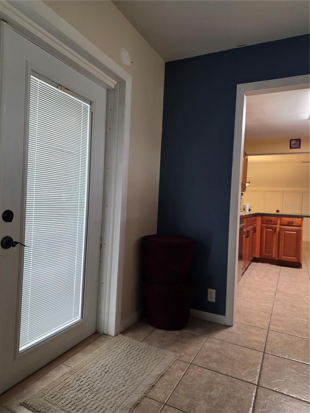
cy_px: 206
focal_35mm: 23
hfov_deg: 58.9
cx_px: 155
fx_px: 275
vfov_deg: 73.9
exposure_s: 1/120
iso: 500
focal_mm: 6.25
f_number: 1.7
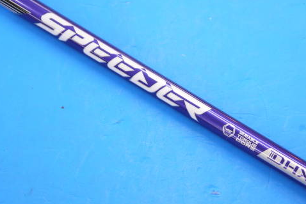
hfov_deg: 17.5
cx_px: 187
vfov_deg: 11.7
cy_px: 95
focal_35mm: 117
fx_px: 995
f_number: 5.6
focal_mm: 42
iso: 640
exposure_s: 1/80
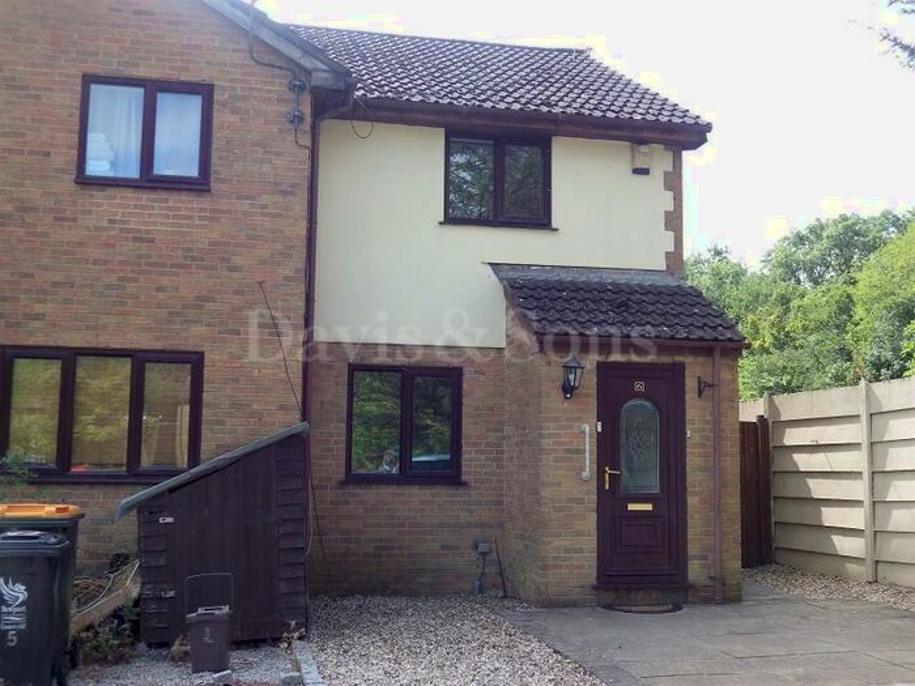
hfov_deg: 45.8
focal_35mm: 41
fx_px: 1084
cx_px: 458
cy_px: 343
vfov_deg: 35.1
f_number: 3.6
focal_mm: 7.4
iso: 100
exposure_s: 1/320
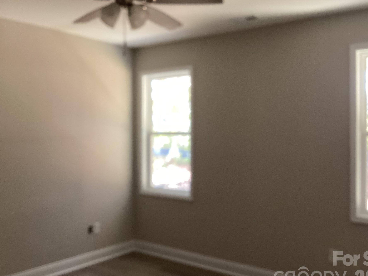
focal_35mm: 36
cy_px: 132
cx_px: 186
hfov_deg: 51.4
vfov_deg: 39.6
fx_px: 383
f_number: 2.4
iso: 320
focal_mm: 3.3
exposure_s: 1/60
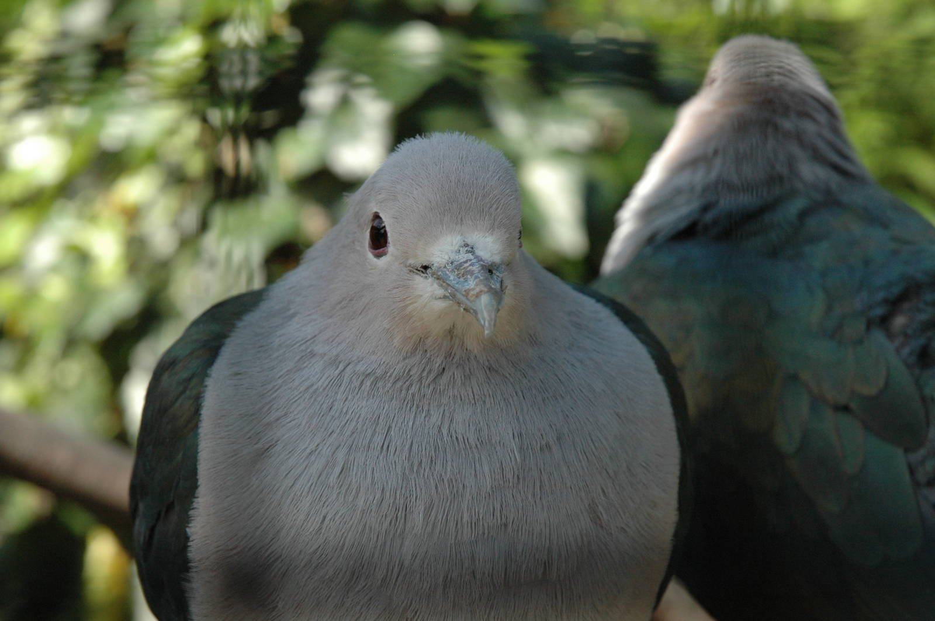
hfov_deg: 19.5
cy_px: 310
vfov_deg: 13.0
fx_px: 2724
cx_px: 468
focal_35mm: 105
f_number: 8
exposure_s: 1/250
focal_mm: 70
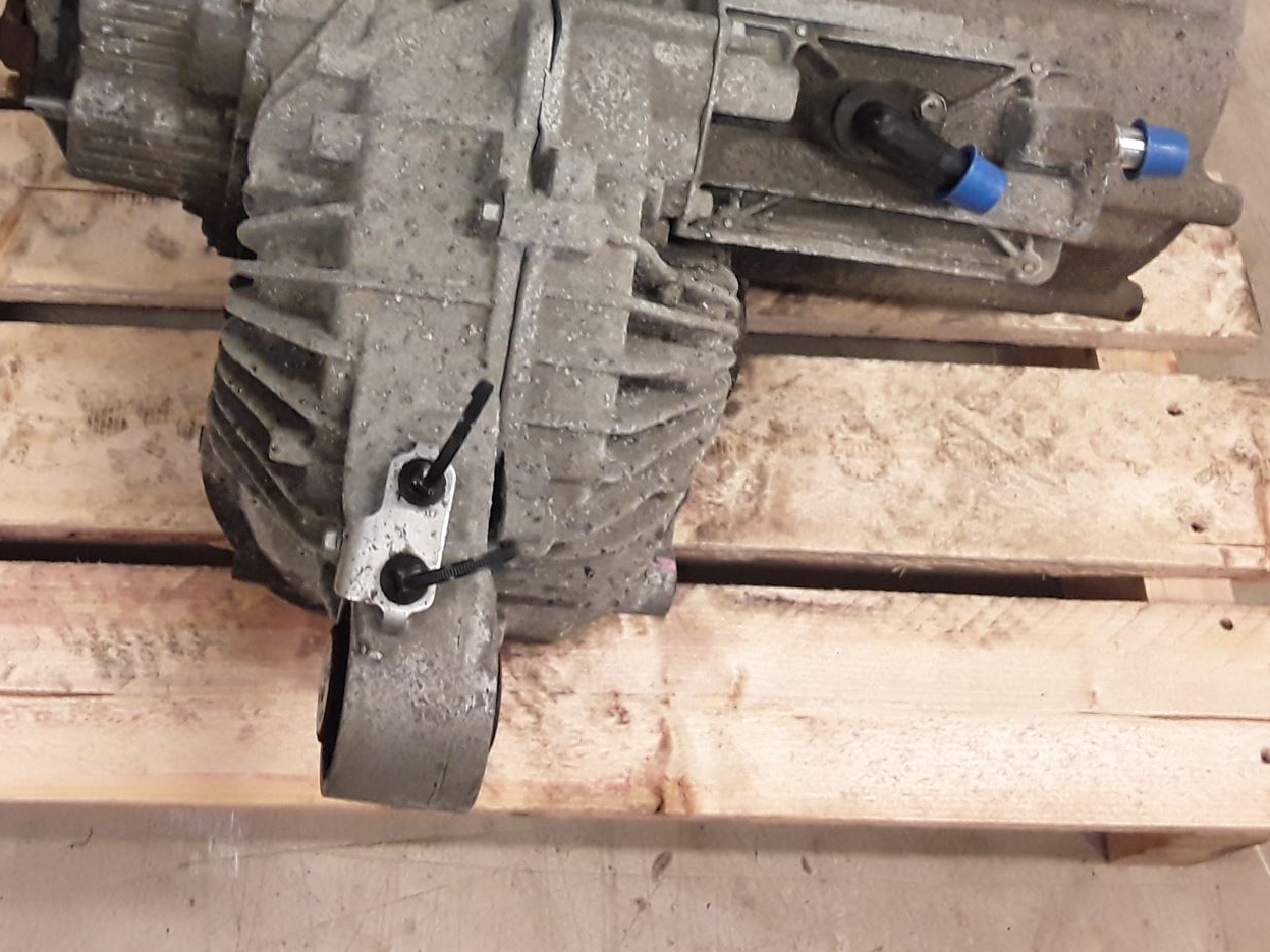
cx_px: 451
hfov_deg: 40.9
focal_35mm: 46
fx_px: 1687
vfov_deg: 30.6
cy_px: 174
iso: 100
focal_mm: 2.91
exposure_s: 1/50
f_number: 1.9
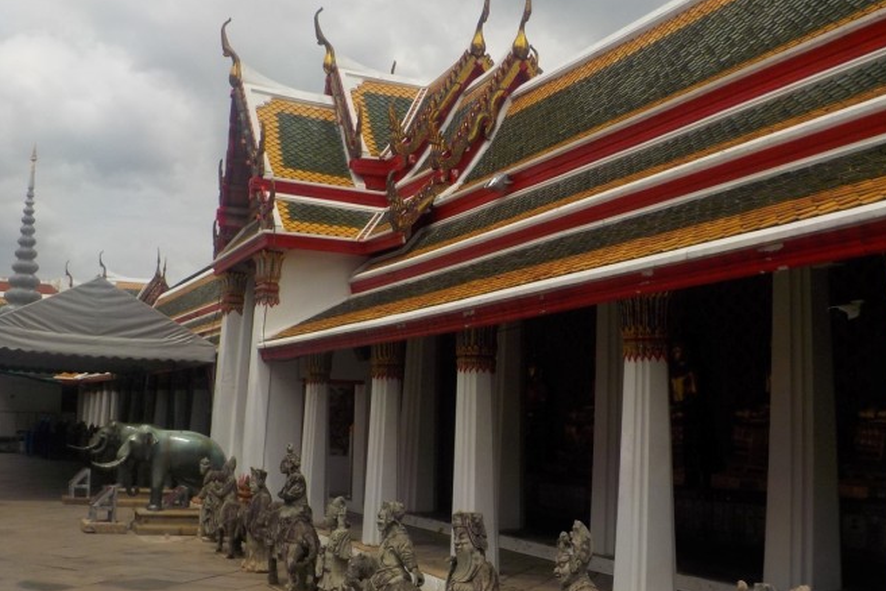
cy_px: 244
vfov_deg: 35.0
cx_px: 472
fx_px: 935
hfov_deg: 50.7
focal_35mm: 38
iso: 125
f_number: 6.6
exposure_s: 1/640
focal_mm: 4.1
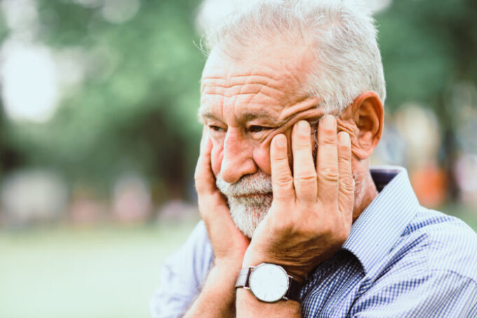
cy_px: 159
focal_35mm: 85
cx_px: 238
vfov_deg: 16.1
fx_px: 1126
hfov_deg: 23.9
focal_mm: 85
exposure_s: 1/200
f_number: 2
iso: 100
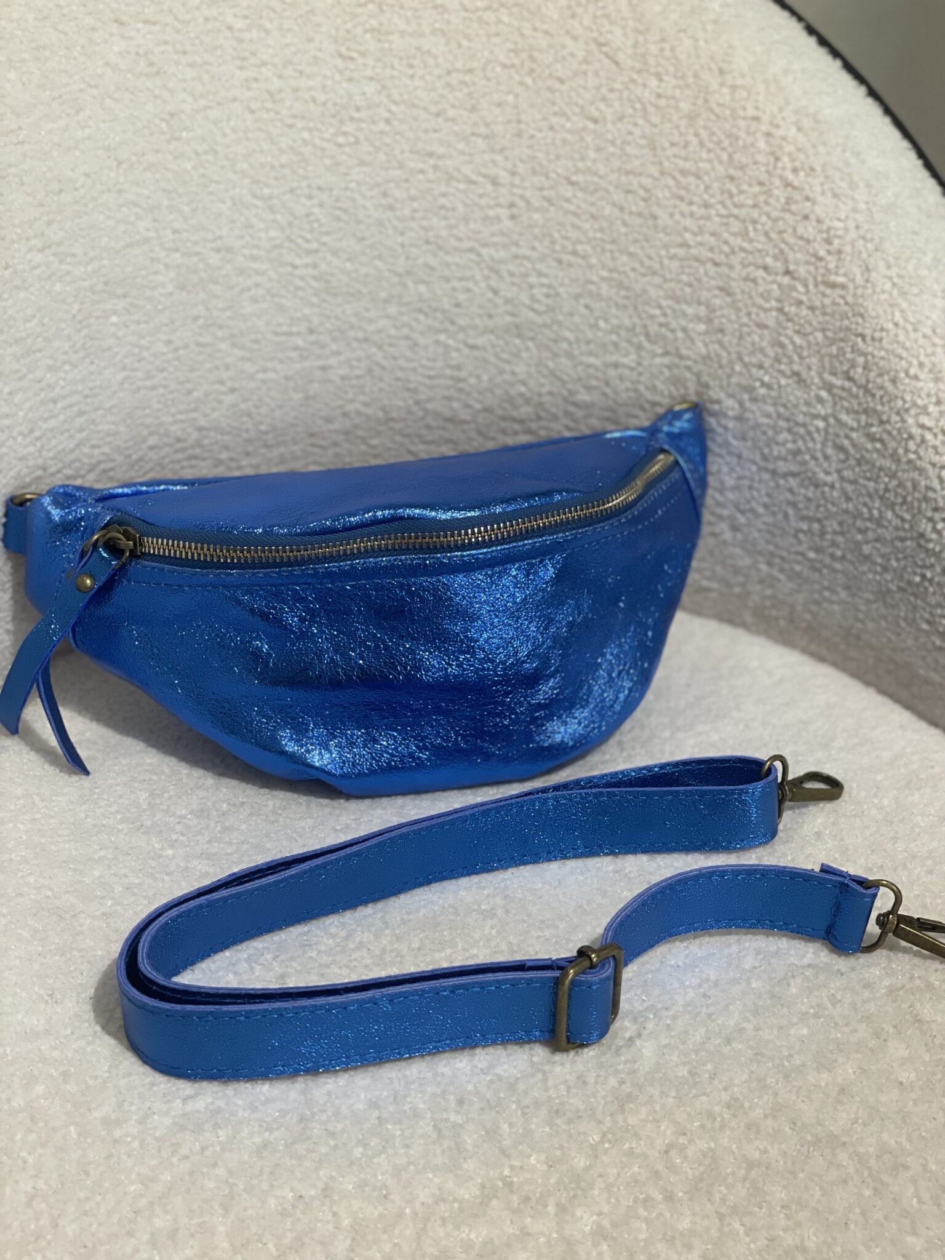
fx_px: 1893
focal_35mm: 52
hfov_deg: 28.0
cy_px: 630
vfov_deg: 36.8
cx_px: 472
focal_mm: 6
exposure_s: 1/100
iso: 160
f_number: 2
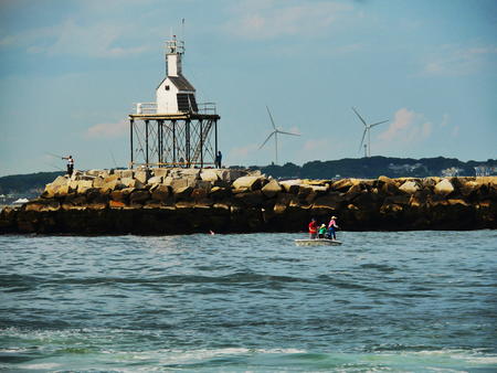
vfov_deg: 7.4
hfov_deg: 9.9
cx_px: 248
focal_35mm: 200
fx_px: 2873
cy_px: 186
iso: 200
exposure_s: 1/640
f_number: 6.3
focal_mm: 100
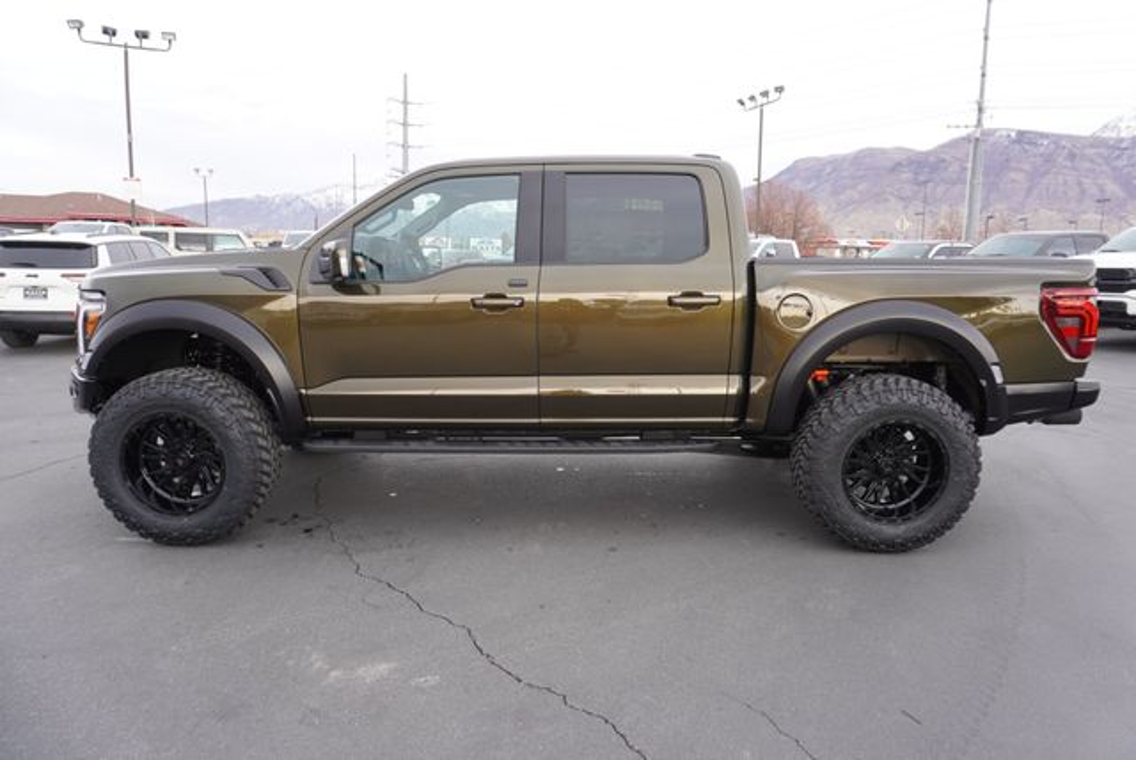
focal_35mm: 24
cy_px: 380
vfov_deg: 53.2
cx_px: 568
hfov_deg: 73.7
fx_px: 758
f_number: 5
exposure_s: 1/80
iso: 100
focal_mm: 16
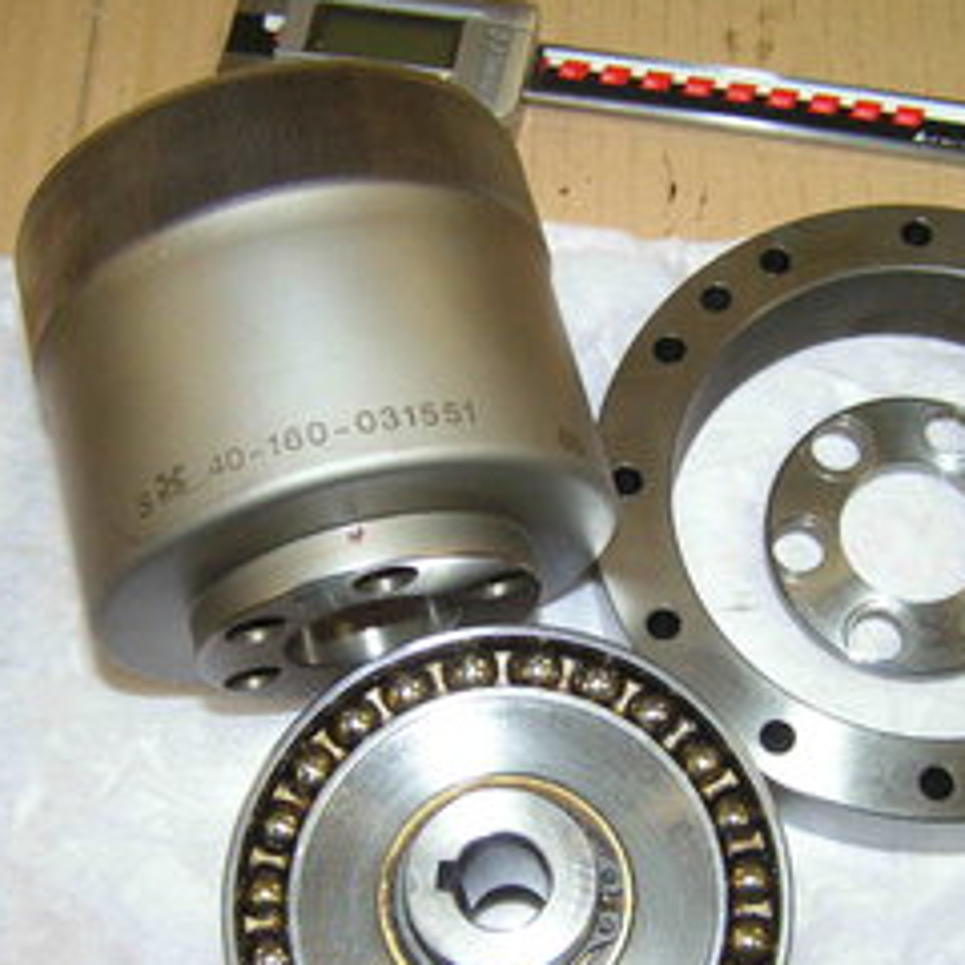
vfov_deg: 30.5
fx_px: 1766
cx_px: 559
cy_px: 591
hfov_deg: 30.5
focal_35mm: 56
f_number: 2.8
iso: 200
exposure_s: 1/40
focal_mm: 6.3
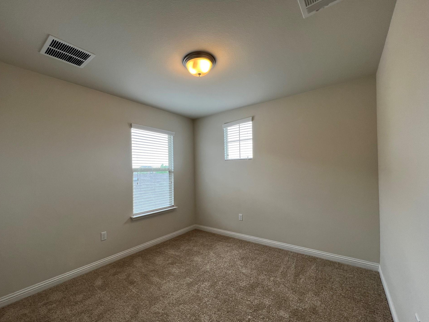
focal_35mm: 14
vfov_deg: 85.5
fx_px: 173
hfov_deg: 102.0
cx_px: 203
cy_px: 172
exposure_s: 1/120
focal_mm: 1.57
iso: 64
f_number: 1.8
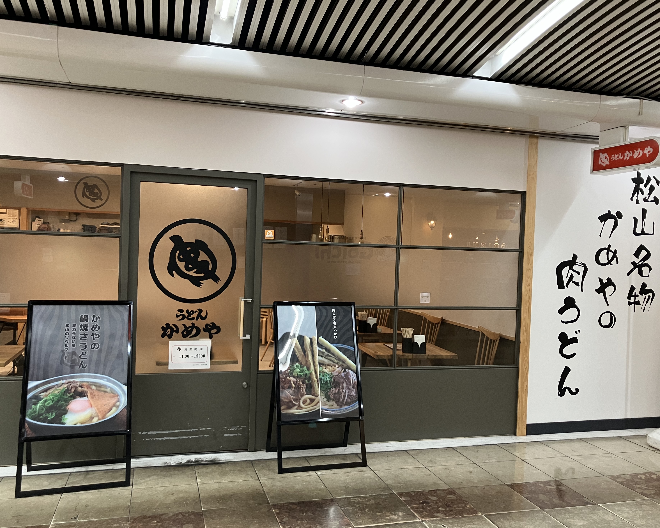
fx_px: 586
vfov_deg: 48.5
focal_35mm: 30
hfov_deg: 58.8
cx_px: 334
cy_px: 268
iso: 80
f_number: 1.8
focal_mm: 3.99
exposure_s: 1/60
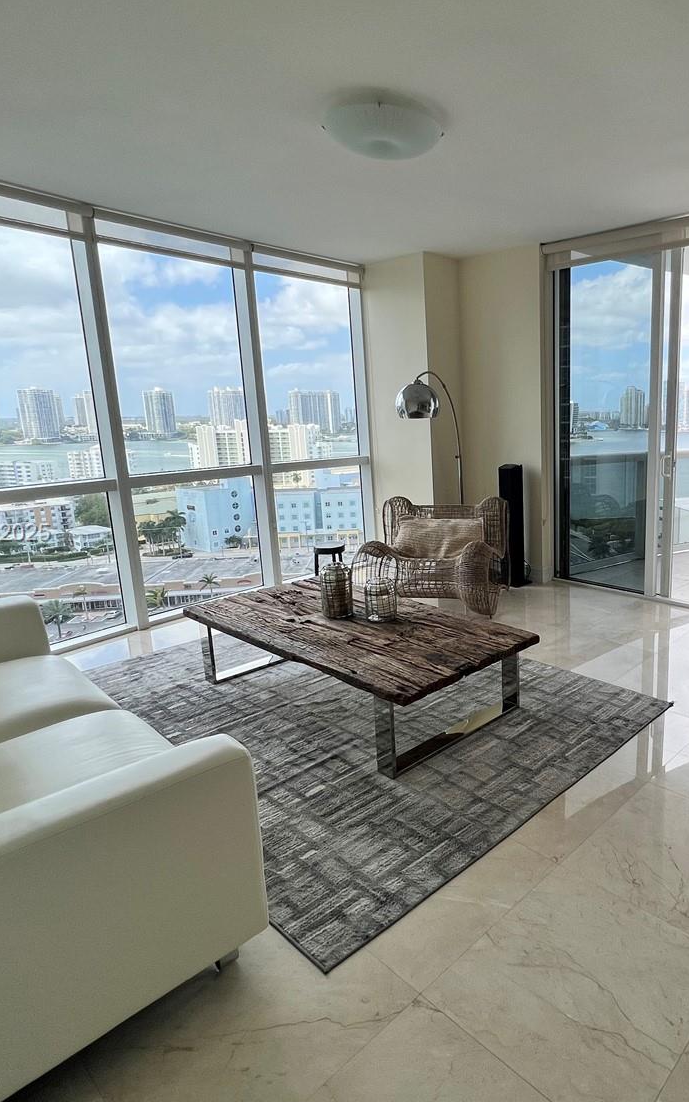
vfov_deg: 85.0
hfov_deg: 55.9
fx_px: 601
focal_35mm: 20
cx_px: 539
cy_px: 534
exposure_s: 1/381
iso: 32
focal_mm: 1.57
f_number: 1.8
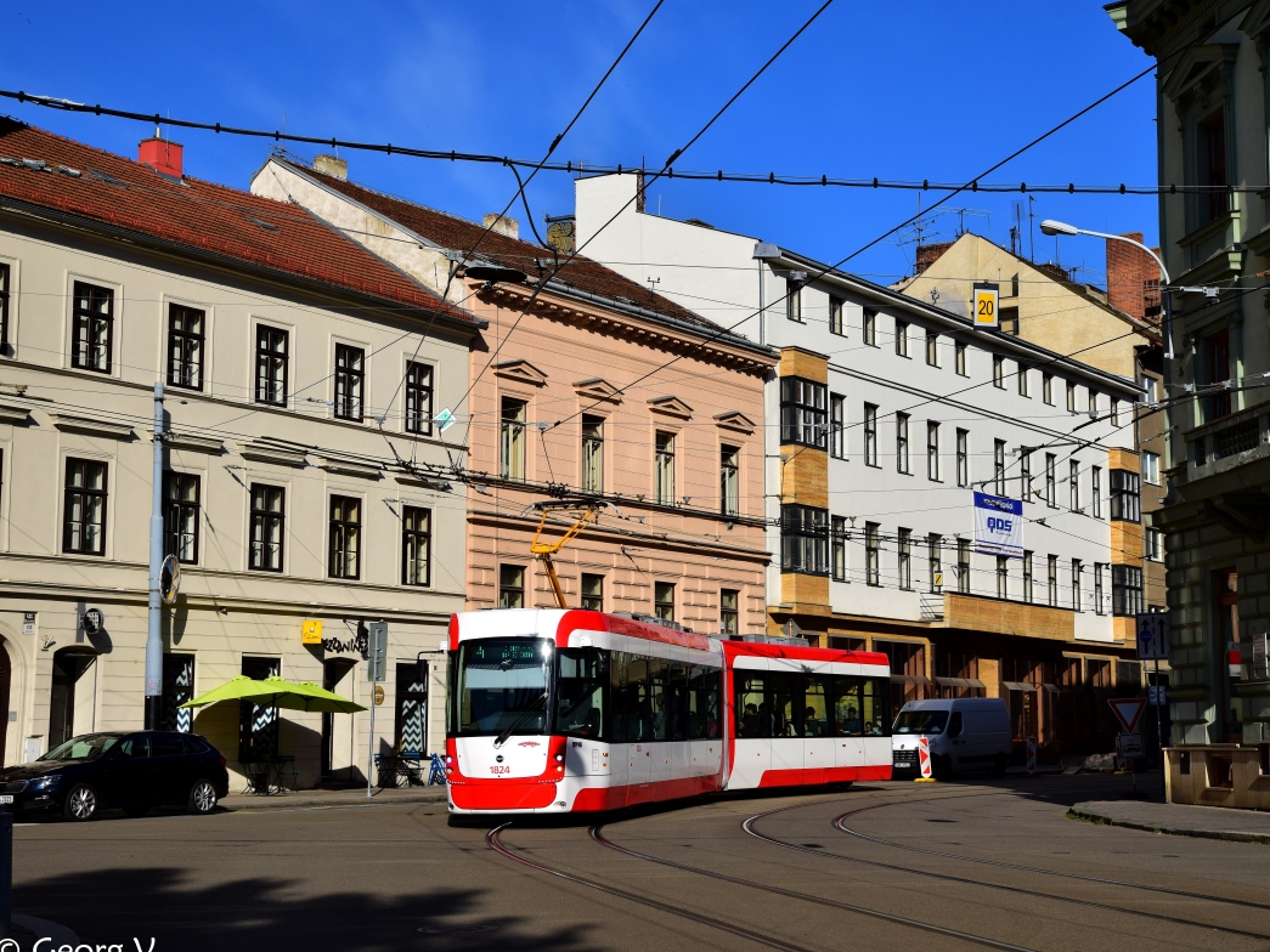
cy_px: 484
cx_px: 723
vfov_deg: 27.5
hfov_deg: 36.1
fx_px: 1945
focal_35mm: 53
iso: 320
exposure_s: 1/1000
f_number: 10
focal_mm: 32
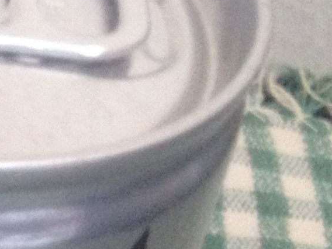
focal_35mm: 201
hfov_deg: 8.8
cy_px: 379
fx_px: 1928
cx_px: -490
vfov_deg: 7.3
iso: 160
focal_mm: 4.28
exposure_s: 1/20
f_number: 2.4
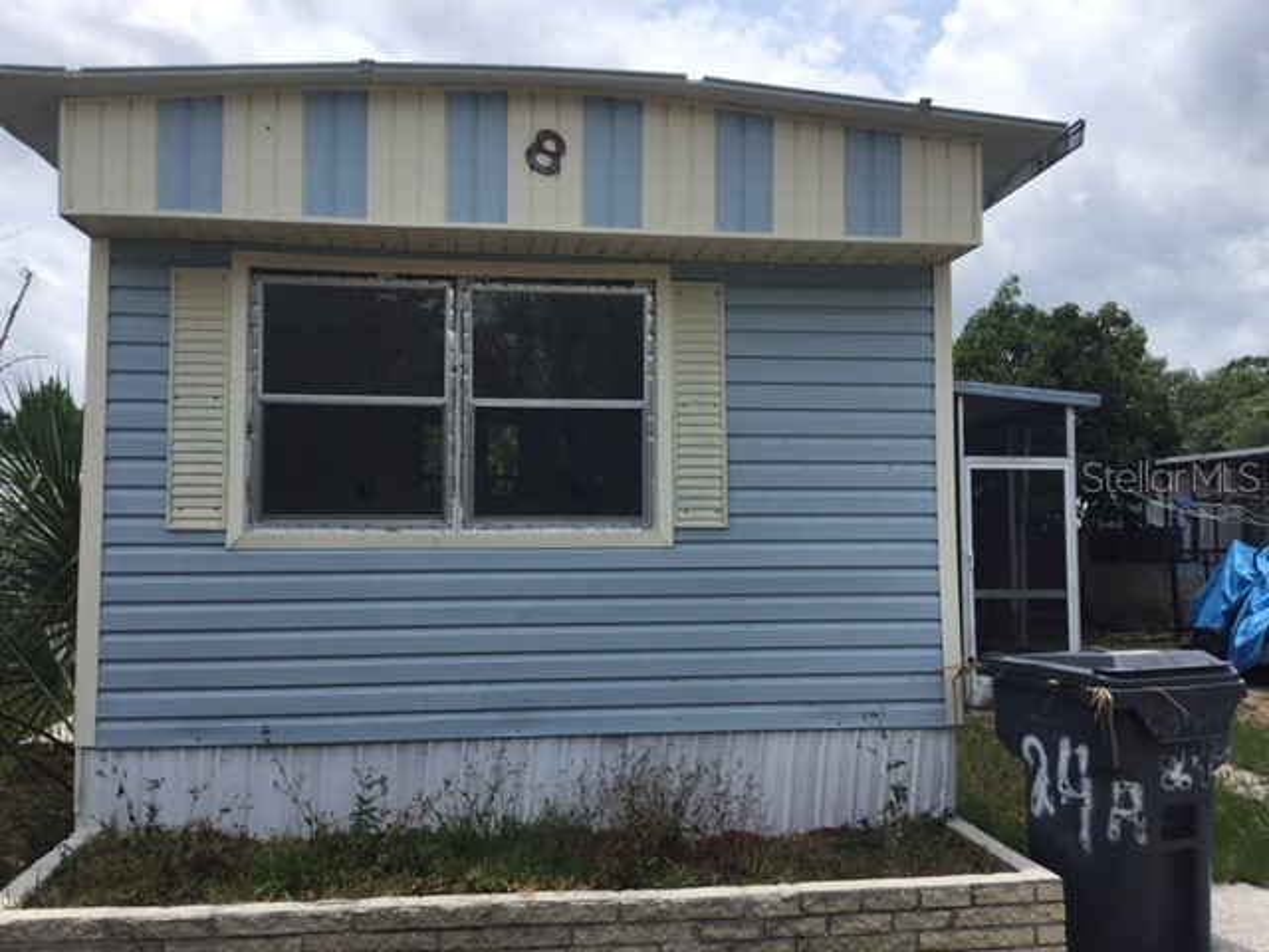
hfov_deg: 58.4
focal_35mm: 31
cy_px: 476
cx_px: 634
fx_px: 1136
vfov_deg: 45.4
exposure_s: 1/1597
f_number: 2.4
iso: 25
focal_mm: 3.3
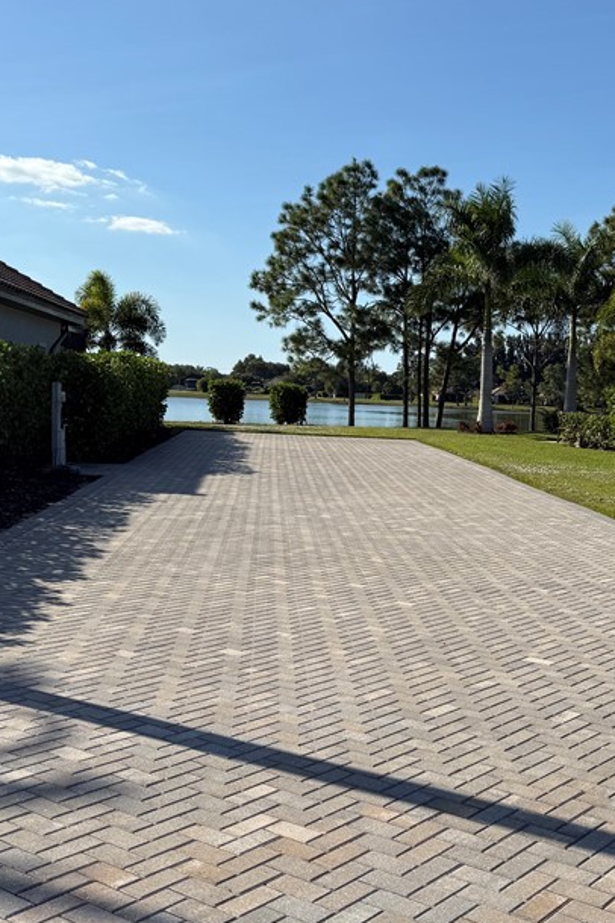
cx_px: 488
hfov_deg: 31.1
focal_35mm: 42
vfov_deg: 46.4
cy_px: 455
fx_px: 1076
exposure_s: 1/6711
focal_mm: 6.76
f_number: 1.78
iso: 80
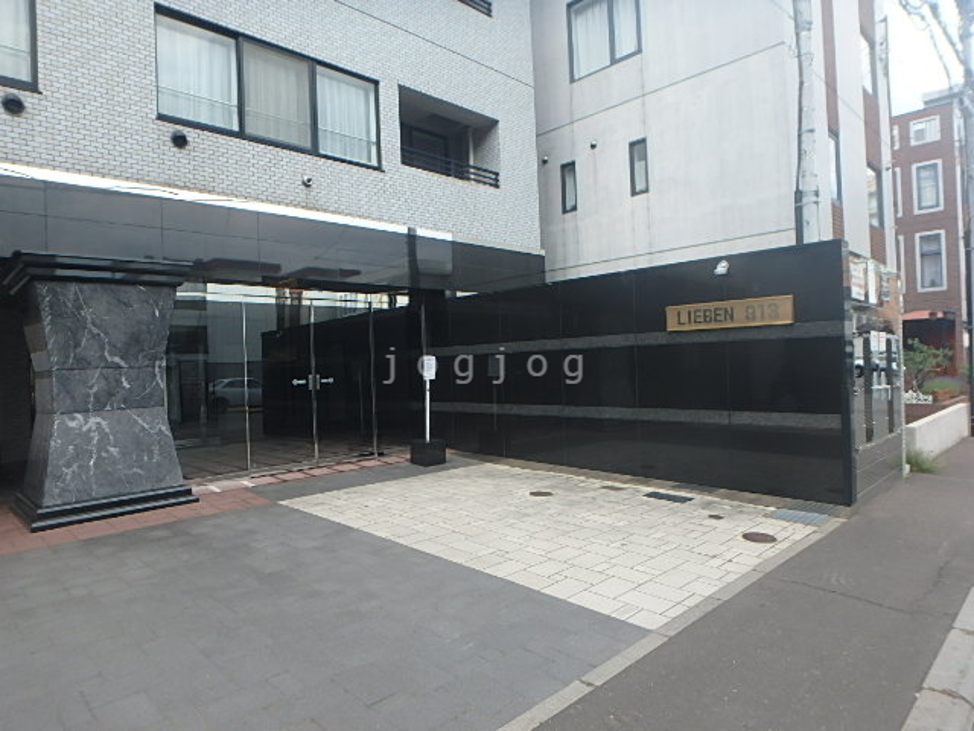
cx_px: 487
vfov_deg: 63.4
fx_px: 591
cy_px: 366
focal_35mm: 21
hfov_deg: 79.0
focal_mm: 3.7
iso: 125
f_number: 3.5
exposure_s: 1/320
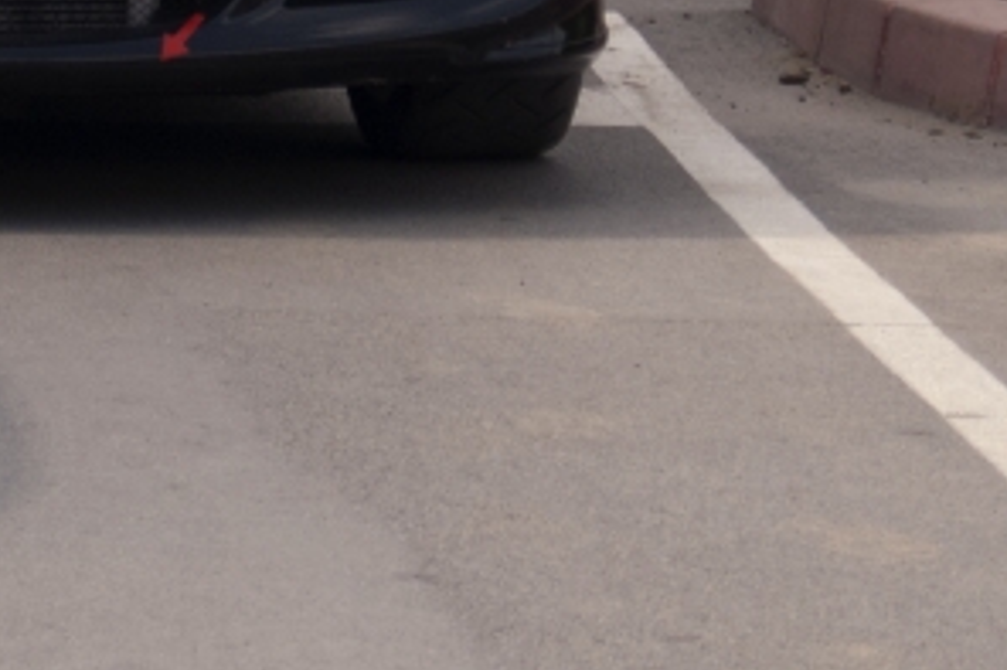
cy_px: -264
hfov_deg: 5.0
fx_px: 11602
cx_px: 119
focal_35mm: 415
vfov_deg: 3.3
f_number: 5.6
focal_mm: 80
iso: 400
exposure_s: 1/640
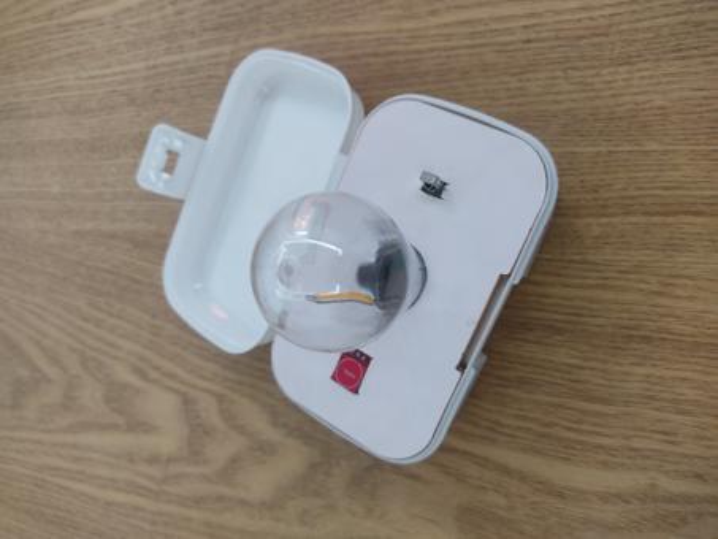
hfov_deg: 67.3
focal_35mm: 26
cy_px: 270
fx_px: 539
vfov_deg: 53.1
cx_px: 359
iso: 754
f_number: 1.79
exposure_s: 1/33
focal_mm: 4.74
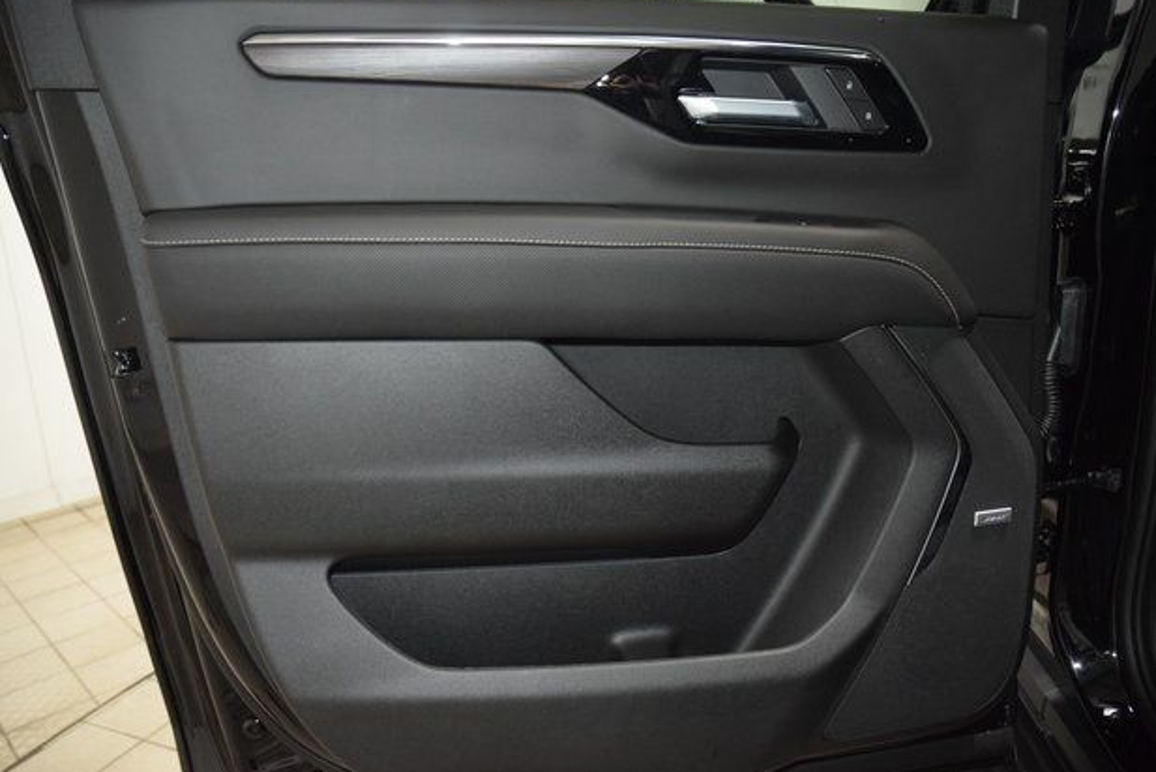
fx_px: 899
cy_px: 376
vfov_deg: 46.4
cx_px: 570
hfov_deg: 65.4
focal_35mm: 28
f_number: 3.5
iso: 2500
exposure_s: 1/100
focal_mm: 18
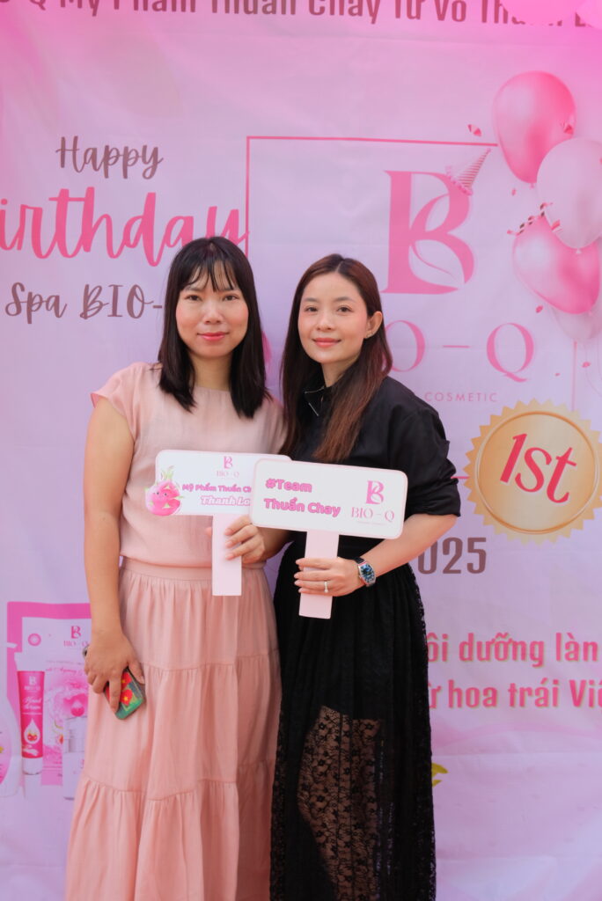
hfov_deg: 36.0
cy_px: 450
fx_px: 927
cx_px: 301
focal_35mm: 37
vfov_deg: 51.9
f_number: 8
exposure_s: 1/60
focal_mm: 24.9
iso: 400
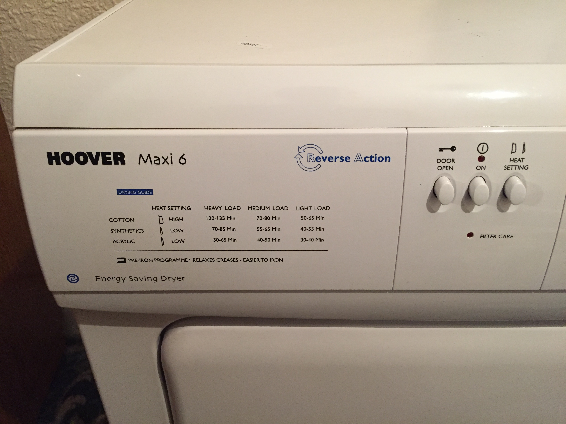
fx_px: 474
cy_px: 212
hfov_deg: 61.7
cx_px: 283
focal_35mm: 29
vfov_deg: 48.2
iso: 250
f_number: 2.2
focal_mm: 4.15
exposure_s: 1/25
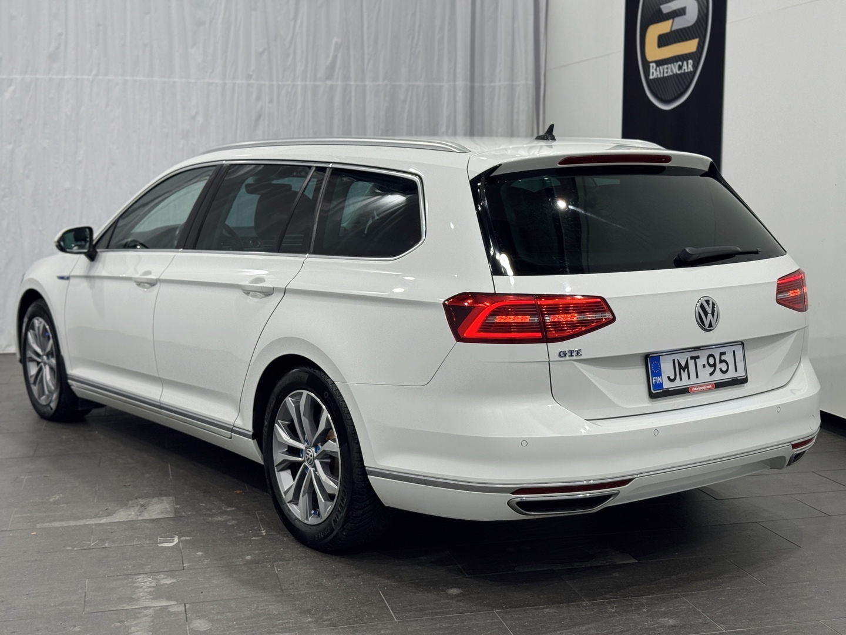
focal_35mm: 48
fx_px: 1173
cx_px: 423
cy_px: 318
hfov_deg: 39.7
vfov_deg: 30.3
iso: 50
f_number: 1.78
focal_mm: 6.76
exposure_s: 1/139
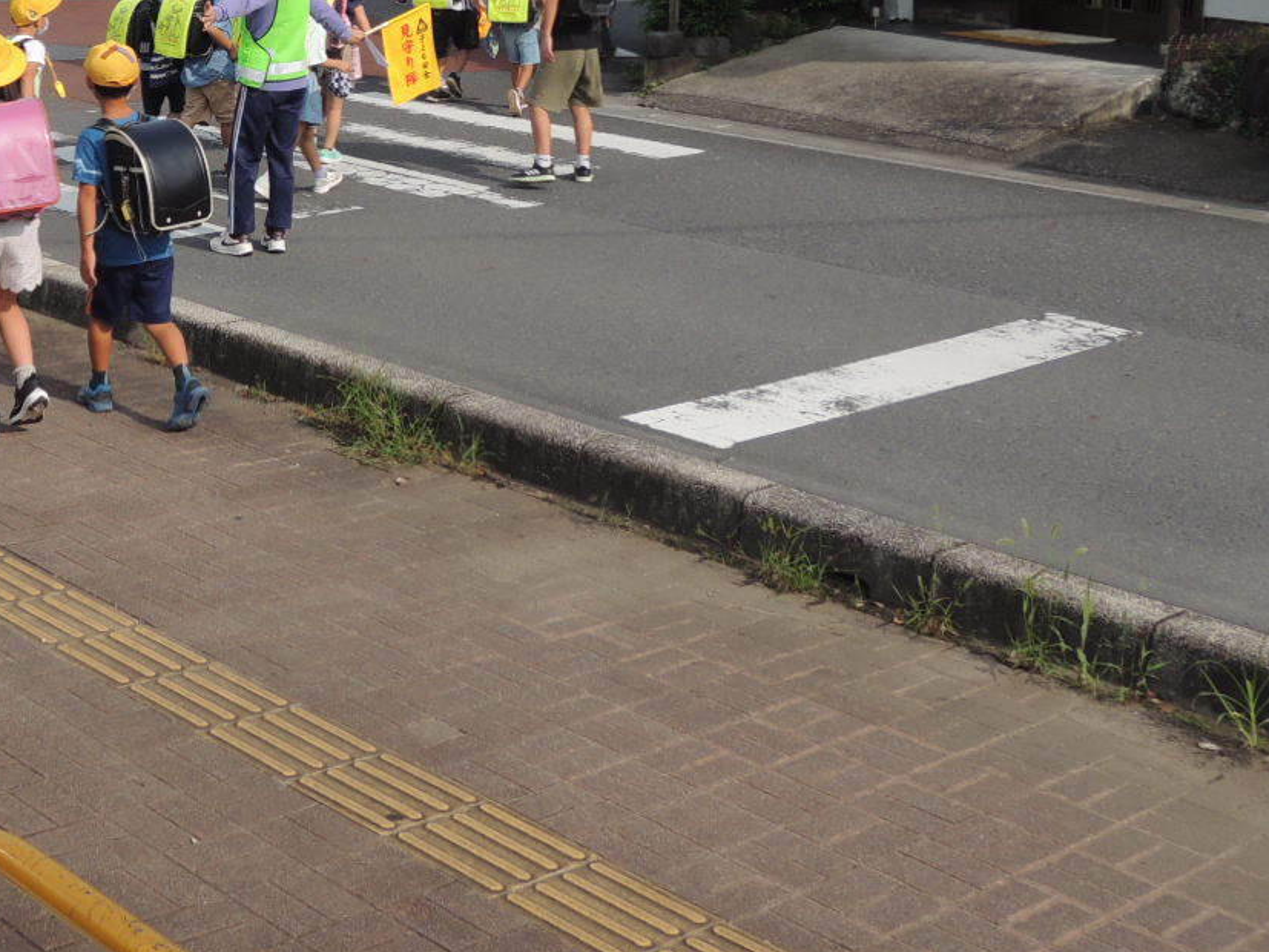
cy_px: 134
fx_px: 2199
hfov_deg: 31.1
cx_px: 204
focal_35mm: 60
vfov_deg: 23.9
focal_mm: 5.5
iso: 100
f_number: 3
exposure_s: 1/1250
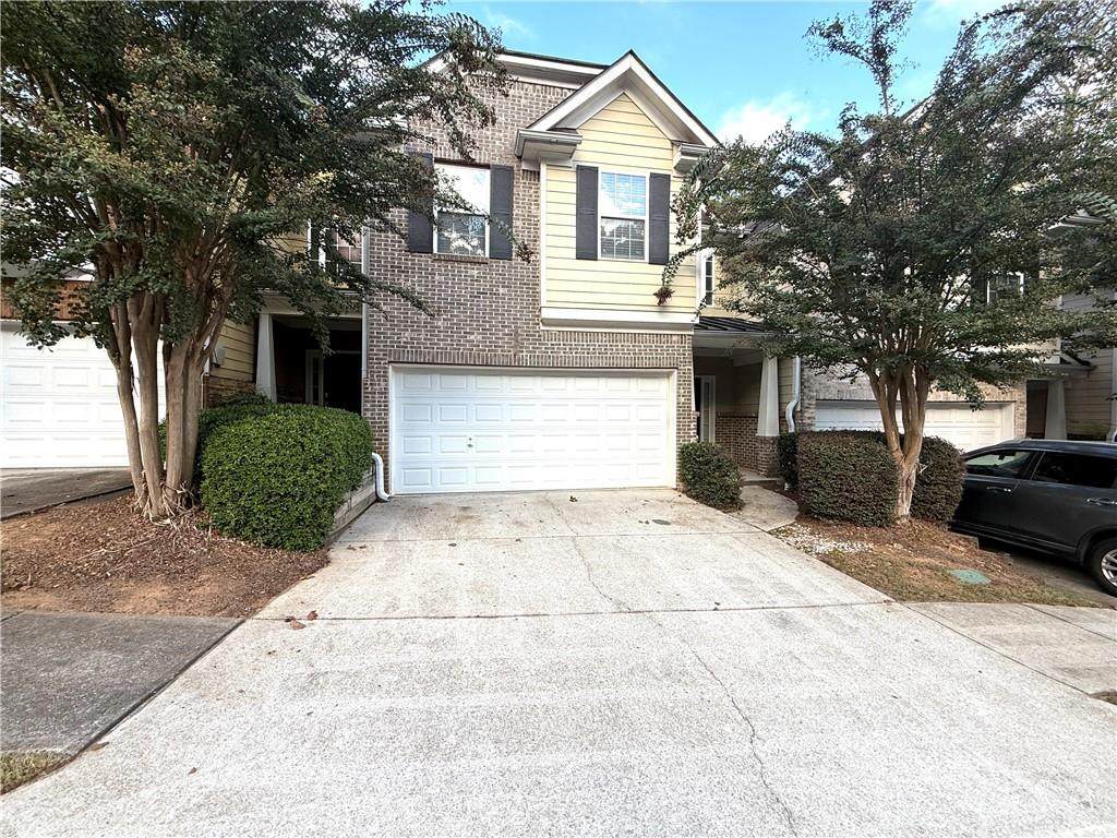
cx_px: 558
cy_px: 419
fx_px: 452
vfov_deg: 85.7
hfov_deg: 102.1
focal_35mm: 14
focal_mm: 2.22
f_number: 2.2
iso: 50
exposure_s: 1/221
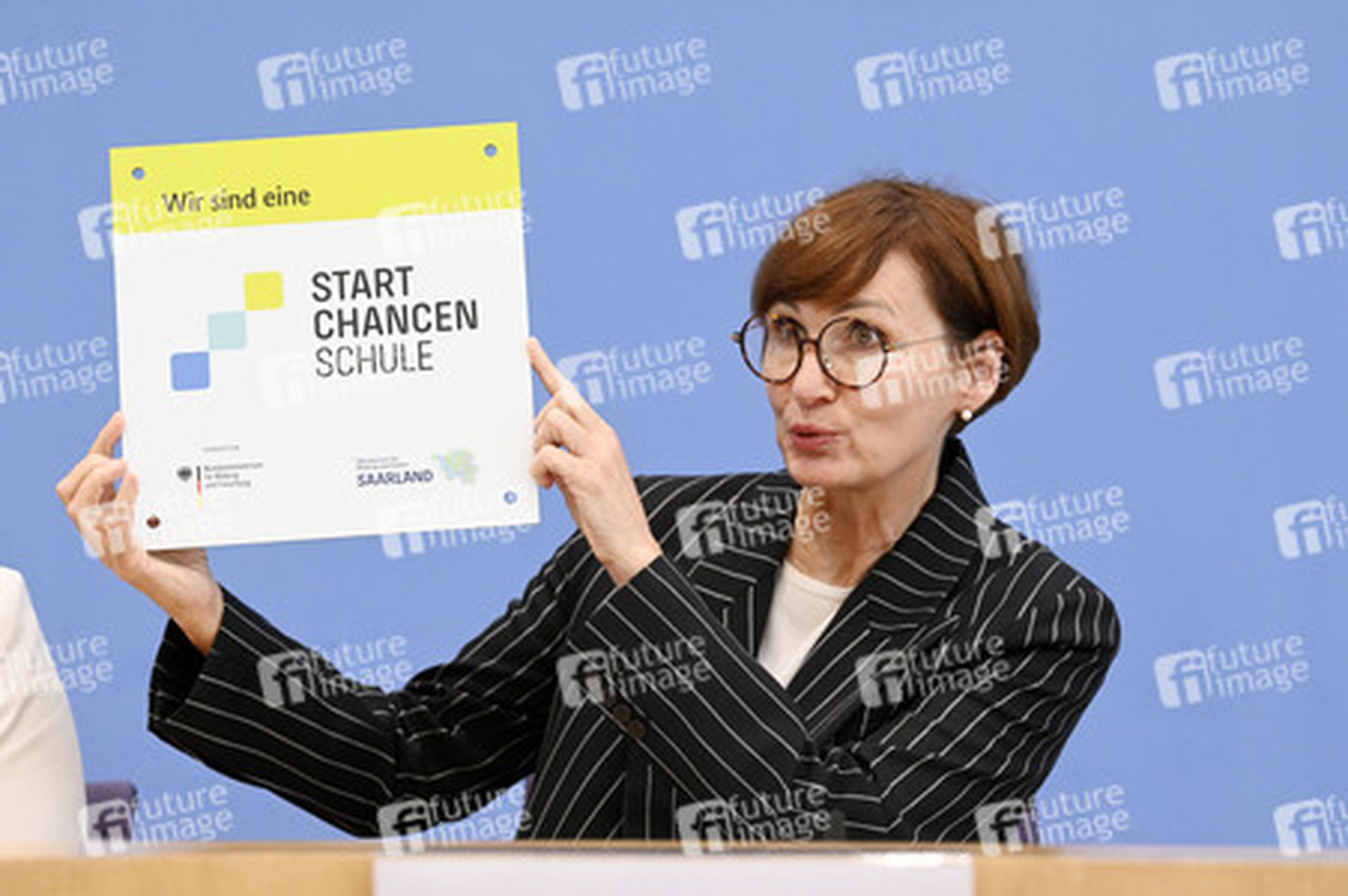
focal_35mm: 92
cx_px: 674
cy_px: 448
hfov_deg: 22.2
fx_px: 3442
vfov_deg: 14.8
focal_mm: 92
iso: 3200
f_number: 5
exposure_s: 1/640
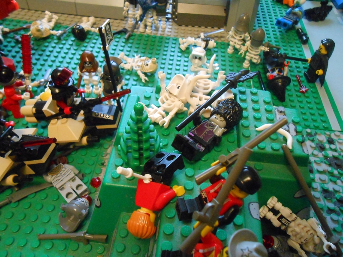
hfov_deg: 60.0
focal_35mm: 30
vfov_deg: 46.8
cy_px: 128
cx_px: 172
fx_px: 297
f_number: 3.8
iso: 800
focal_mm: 5.3
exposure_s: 1/6
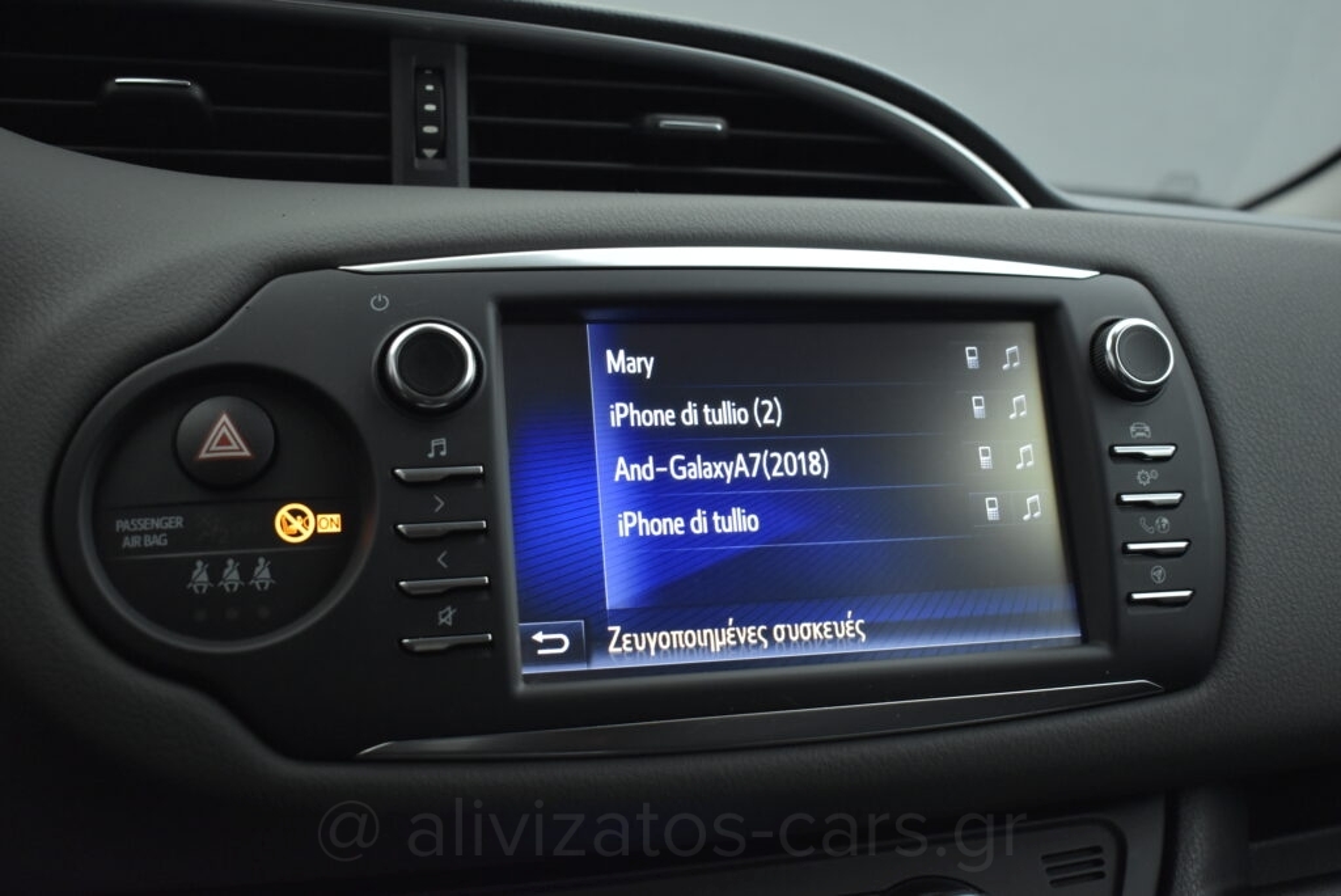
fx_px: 1398
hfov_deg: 51.3
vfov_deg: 35.5
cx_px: 670
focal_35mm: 38
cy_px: 448
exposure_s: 1/125
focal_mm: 25
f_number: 4
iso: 1600
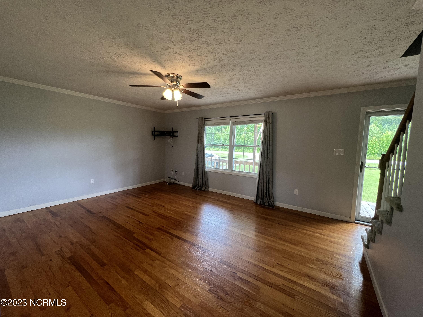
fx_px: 159
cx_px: 212
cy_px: 158
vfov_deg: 89.9
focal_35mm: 13
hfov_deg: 106.2
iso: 125
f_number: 1.8
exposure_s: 1/120
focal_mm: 1.57
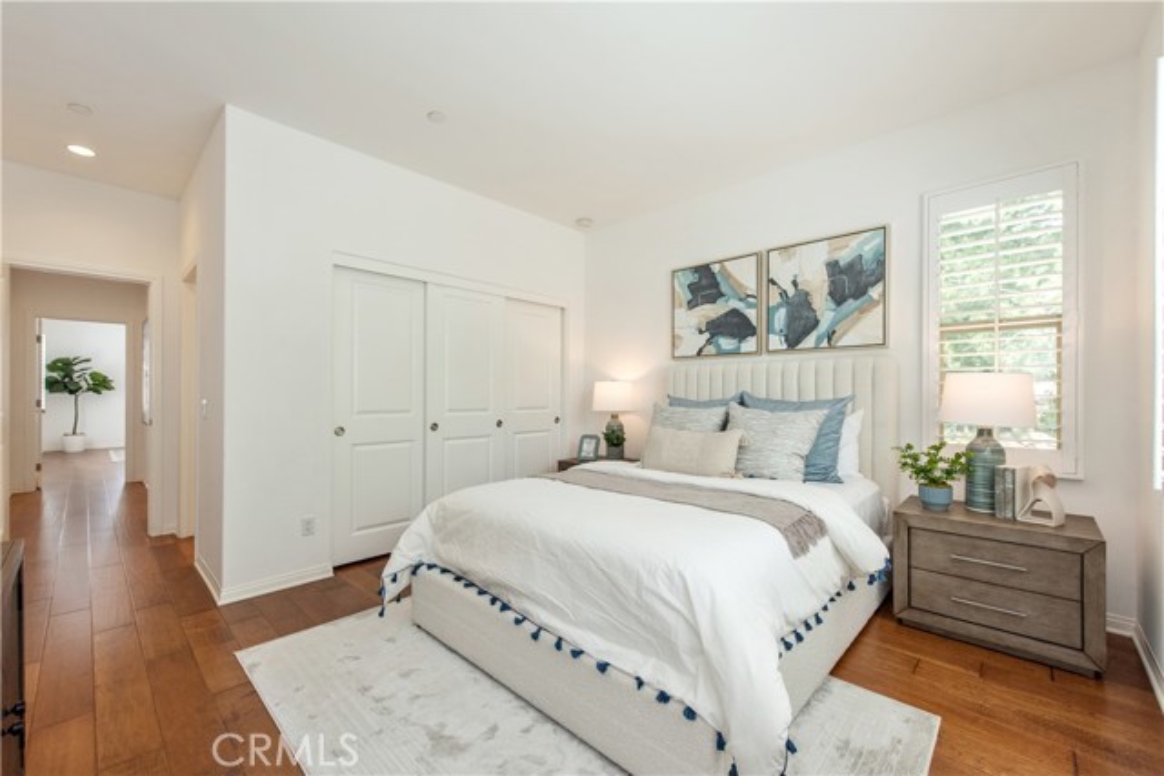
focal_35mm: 15
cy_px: 388
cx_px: 582
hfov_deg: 100.4
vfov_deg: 77.4
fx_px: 485
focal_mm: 15
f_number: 5.6
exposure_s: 1/125
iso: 800
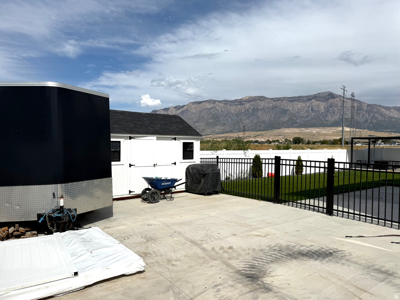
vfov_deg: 56.8
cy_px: 150
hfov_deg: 71.6
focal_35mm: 24
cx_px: 200
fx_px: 277
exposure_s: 1/11905
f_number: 1.78
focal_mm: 6.76
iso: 80
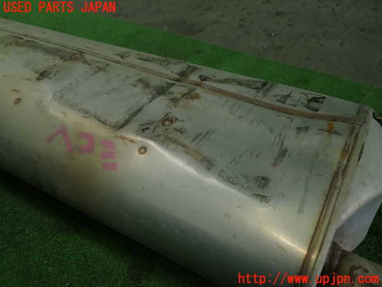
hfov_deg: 60.0
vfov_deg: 46.8
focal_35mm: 30
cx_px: 191
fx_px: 331
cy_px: 144
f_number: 2.3
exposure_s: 1/50
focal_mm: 5.4
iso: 200
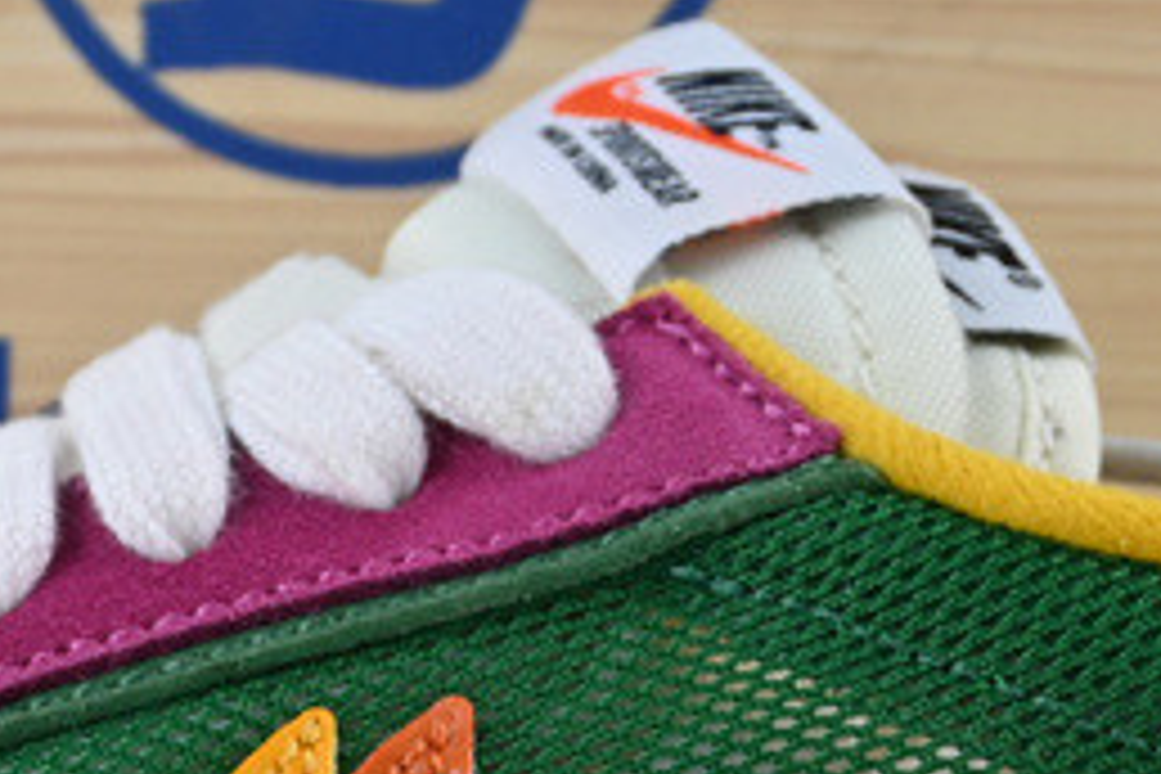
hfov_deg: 9.7
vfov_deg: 6.4
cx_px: 284
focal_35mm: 212
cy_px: 1076
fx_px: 6852
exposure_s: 1/80
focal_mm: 30.5
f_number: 4.8
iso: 100
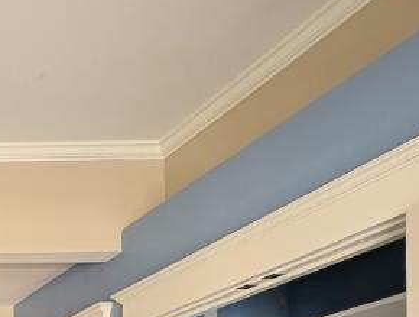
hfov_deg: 22.7
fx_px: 752
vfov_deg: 19.9
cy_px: 500
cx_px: -272
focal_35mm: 62
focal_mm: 2.23
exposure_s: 1/40
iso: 43
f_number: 1.95
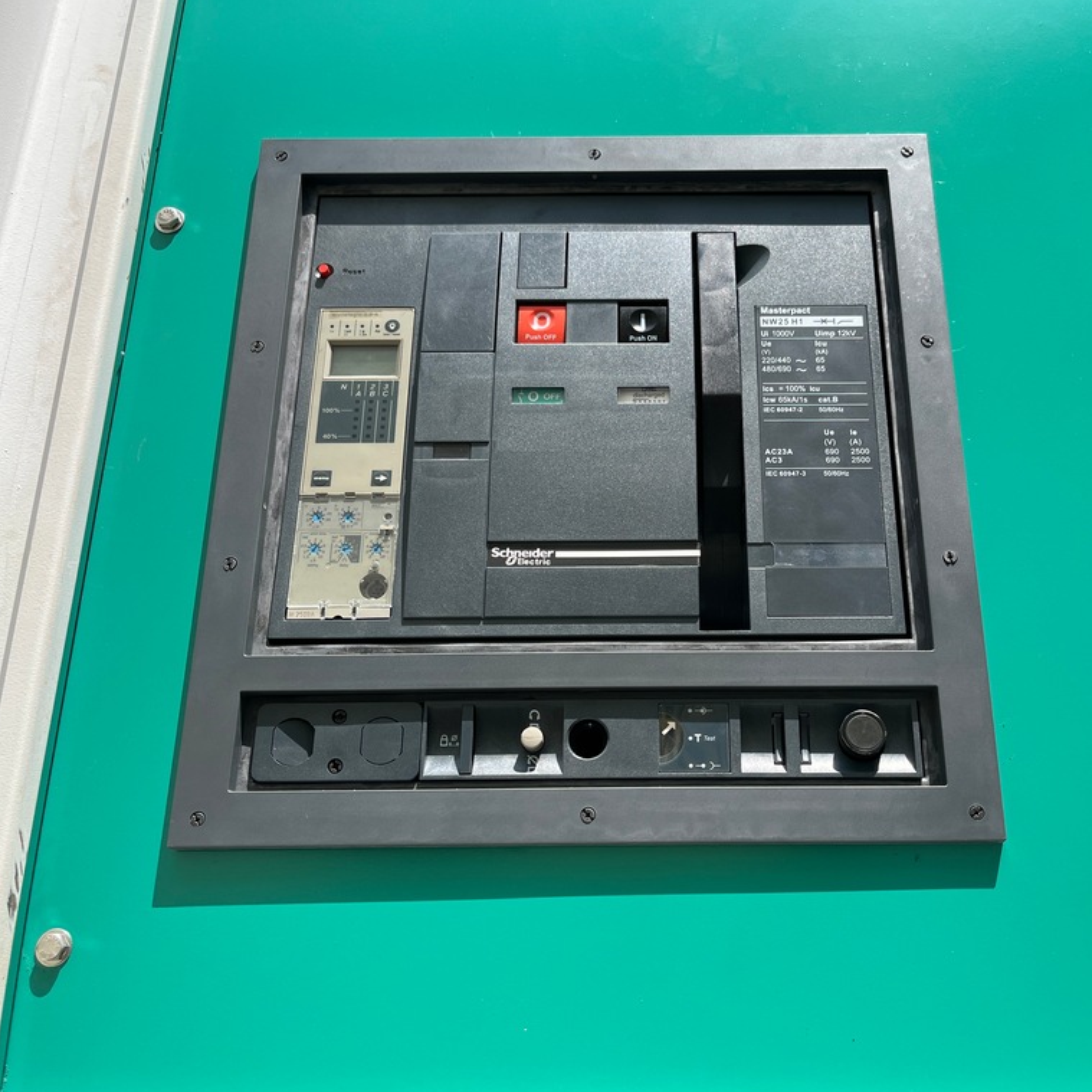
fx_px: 1106
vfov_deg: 52.5
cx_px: 645
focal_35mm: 31
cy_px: 548
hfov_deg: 52.2
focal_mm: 5.1
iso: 50
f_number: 1.6
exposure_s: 1/2268
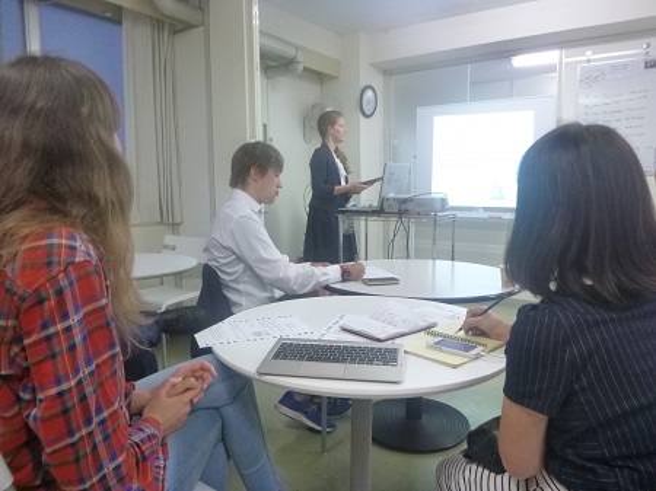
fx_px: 474
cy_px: 246
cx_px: 328
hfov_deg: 69.4
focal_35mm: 25
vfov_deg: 54.8
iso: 400
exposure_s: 1/20
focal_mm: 4.5
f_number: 3.9
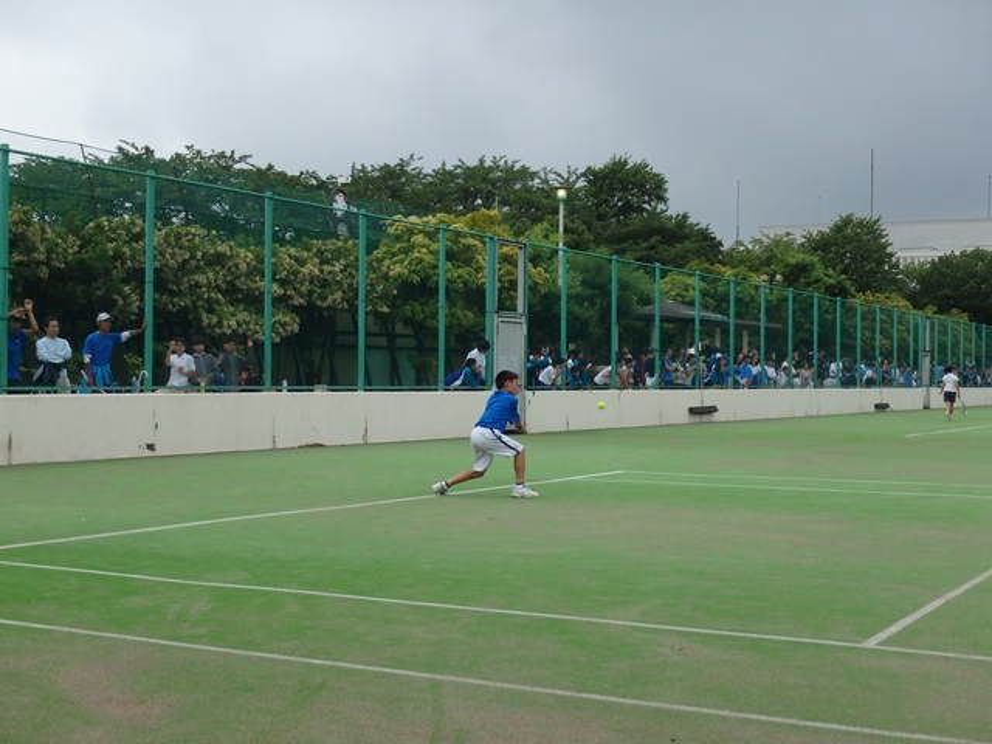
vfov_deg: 29.7
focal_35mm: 49
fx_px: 1404
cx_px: 496
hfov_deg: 38.9
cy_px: 372
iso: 125
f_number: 4.9
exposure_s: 1/250
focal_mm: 8.8
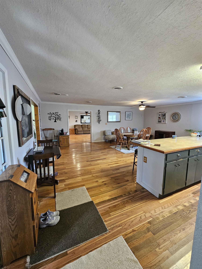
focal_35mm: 13
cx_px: 101
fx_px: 101
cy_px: 134
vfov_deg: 106.2
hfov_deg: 89.9
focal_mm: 2.2
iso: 320
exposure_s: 1/40
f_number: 2.2
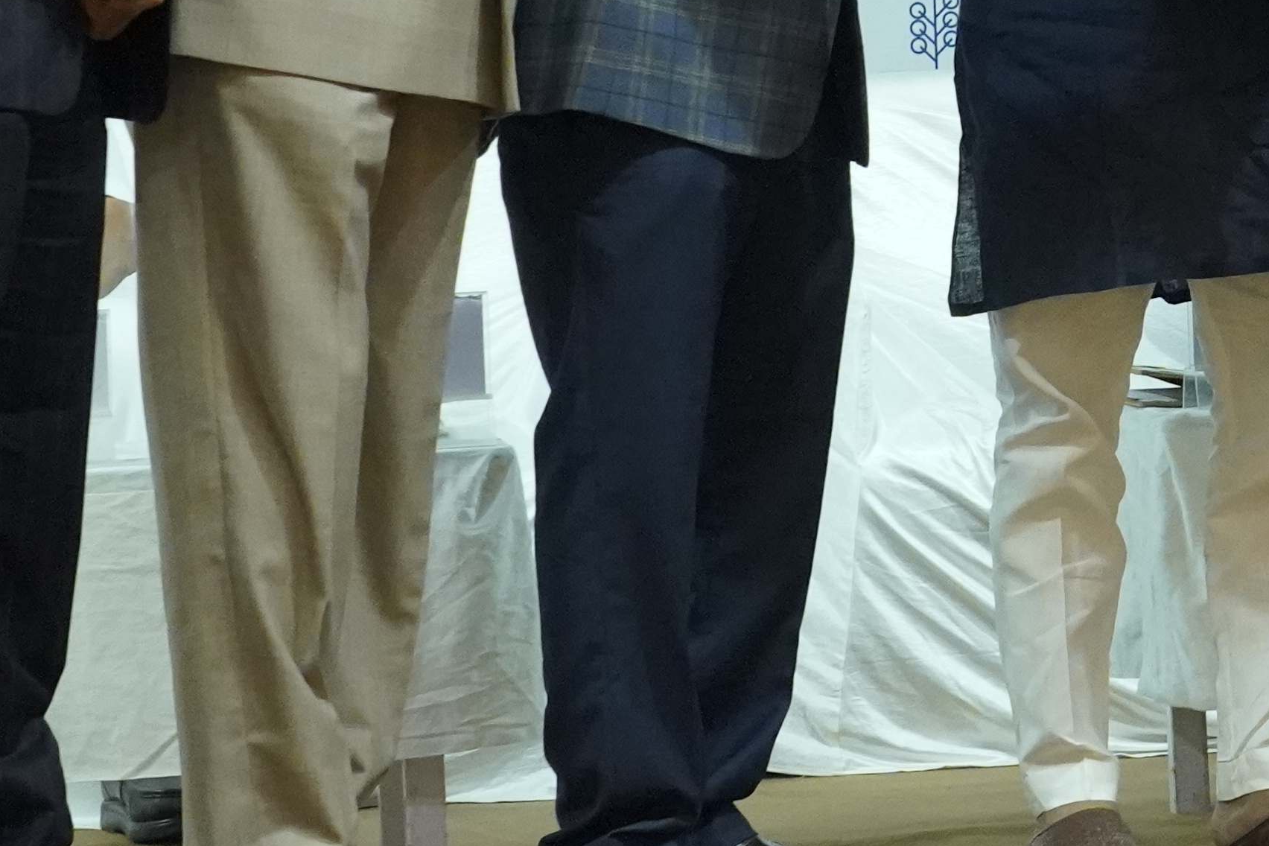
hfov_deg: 12.4
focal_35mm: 162
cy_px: -295
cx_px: 1565
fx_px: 5710
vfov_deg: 8.3
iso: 10000
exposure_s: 1/160
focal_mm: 46
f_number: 9
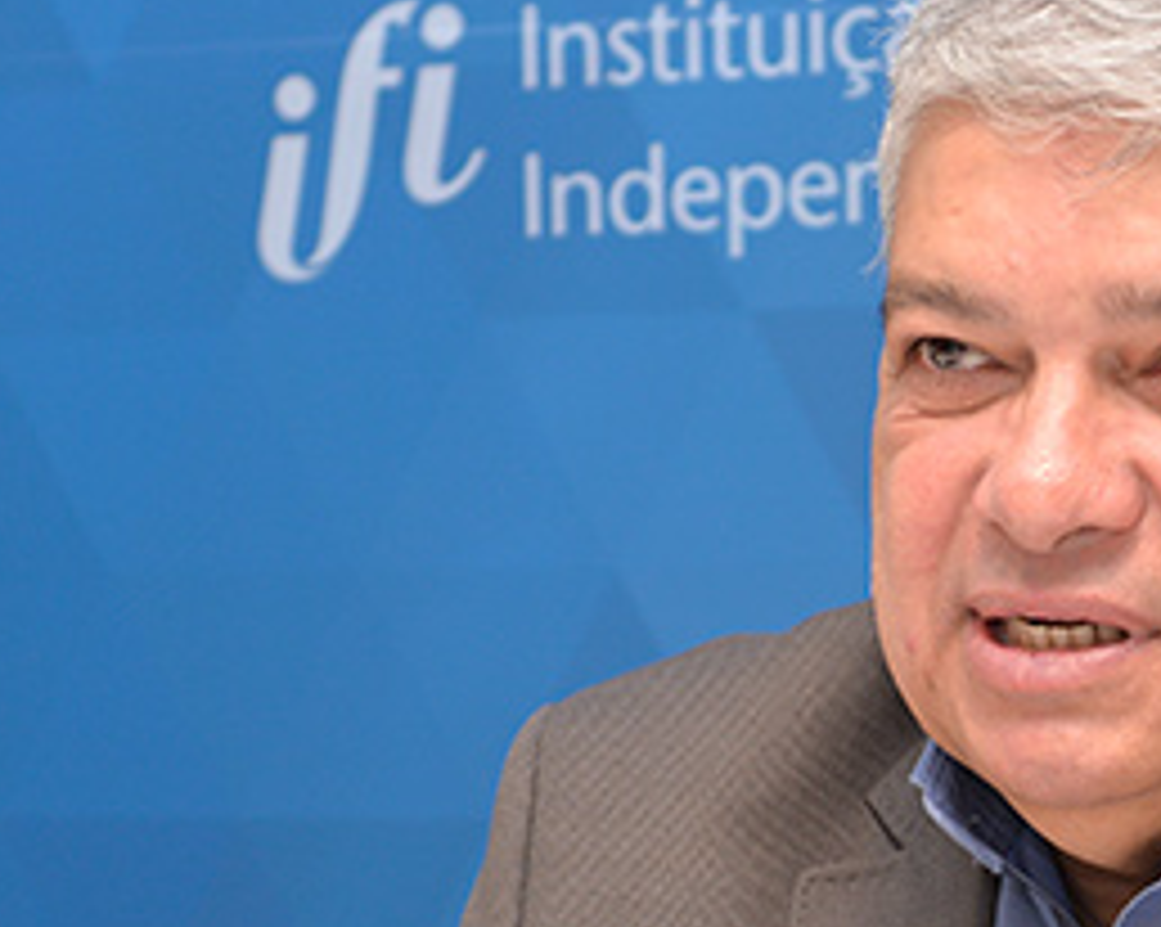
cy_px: 936
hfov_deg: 12.8
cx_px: 1035
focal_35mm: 150
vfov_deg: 10.2
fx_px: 5150
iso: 400
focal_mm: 48
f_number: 4
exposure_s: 1/60
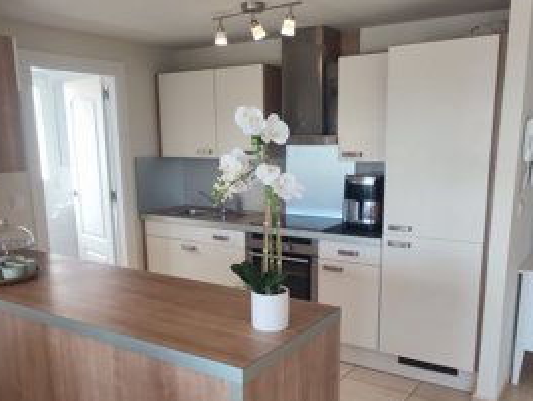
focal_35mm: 34
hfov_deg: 53.9
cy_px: 252
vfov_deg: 41.5
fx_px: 524
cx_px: 268
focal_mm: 6.04
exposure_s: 1/50
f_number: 1.9
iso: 92
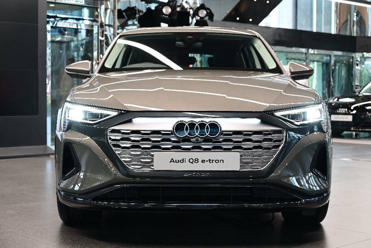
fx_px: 629
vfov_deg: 22.3
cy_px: 124
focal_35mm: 61
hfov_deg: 32.9
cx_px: 186
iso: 800
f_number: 4.5
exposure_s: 1/125
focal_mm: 61
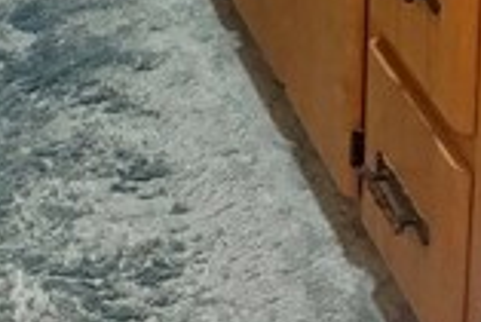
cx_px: 77
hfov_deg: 16.6
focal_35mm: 122
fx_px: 1632
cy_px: -491
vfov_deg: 9.7
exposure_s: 1/30
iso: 800
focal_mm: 6.76
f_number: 1.78
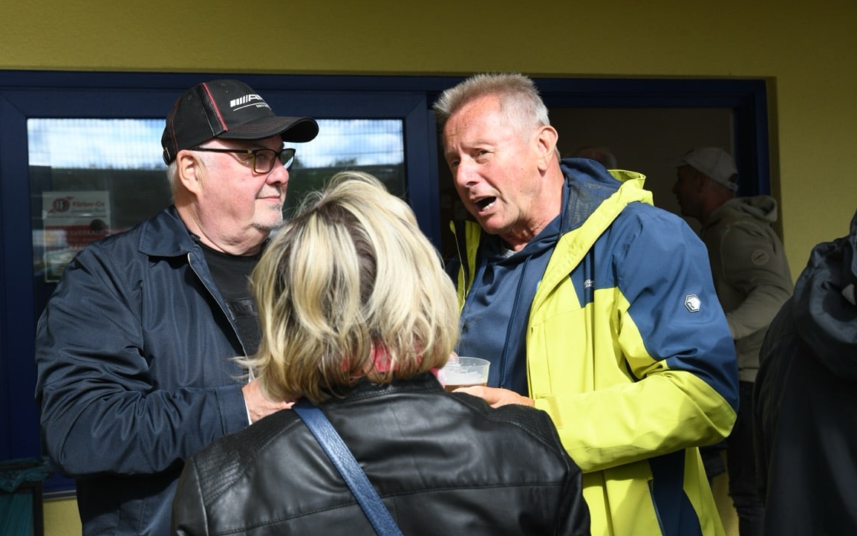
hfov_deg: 38.9
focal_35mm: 52
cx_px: 424
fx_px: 1214
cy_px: 259
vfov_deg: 24.9
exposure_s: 1/1000
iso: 1250
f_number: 8
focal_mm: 46
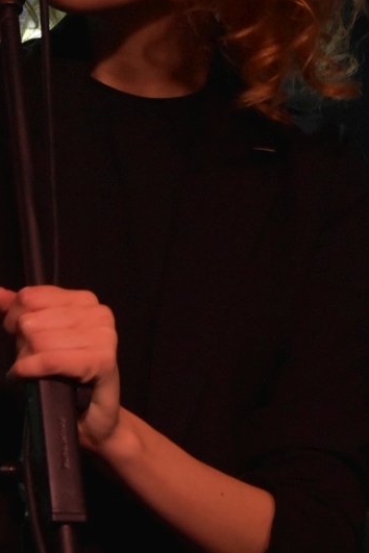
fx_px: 2583
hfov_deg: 8.2
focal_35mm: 168
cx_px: 178
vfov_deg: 12.2
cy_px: 134
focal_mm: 62
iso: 4000
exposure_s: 1/50
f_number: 5.3
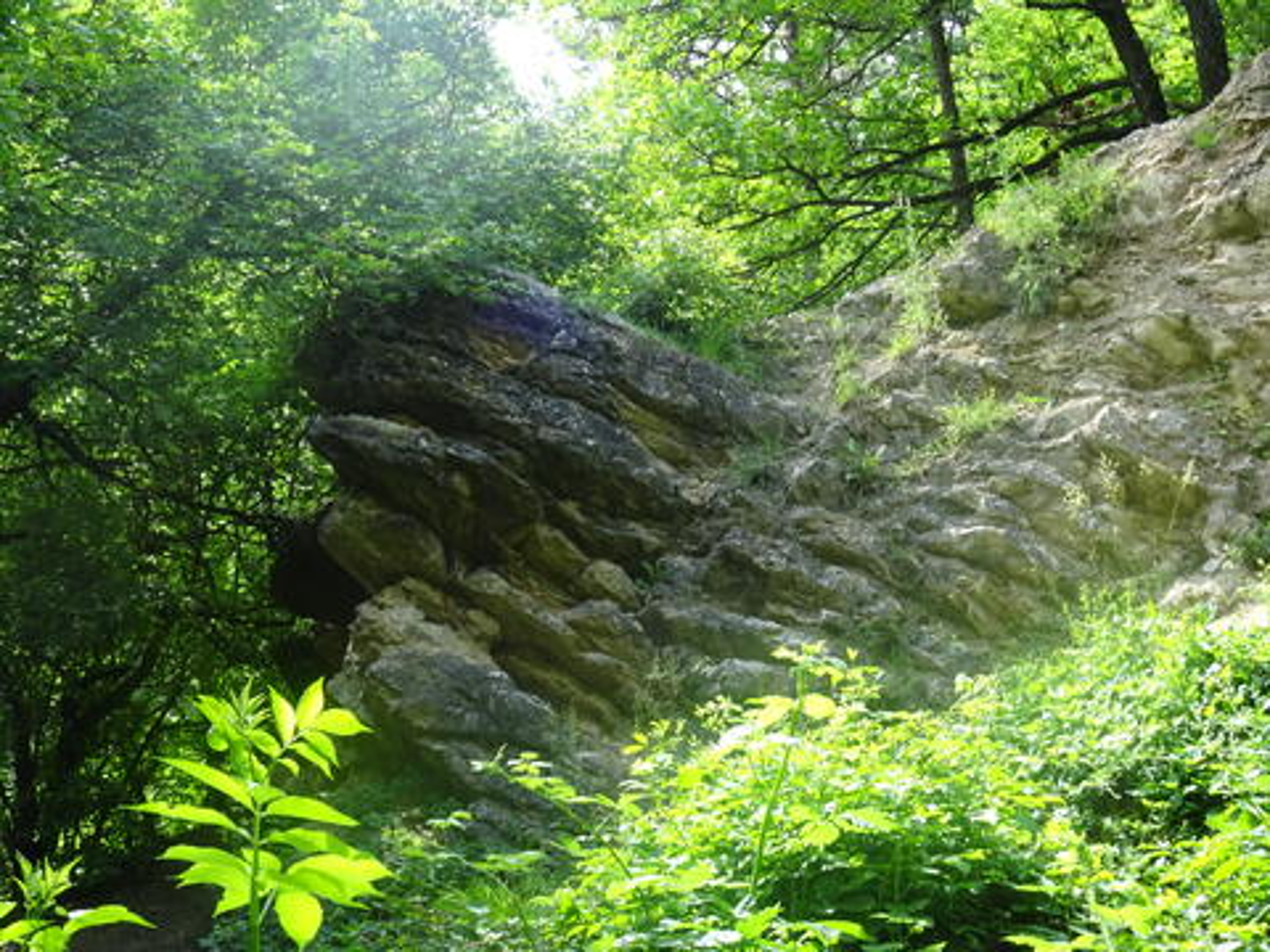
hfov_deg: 31.2
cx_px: 635
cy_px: 476
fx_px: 2275
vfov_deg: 23.7
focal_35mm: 62
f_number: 4.5
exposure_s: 1/80
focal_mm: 10.59
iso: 160
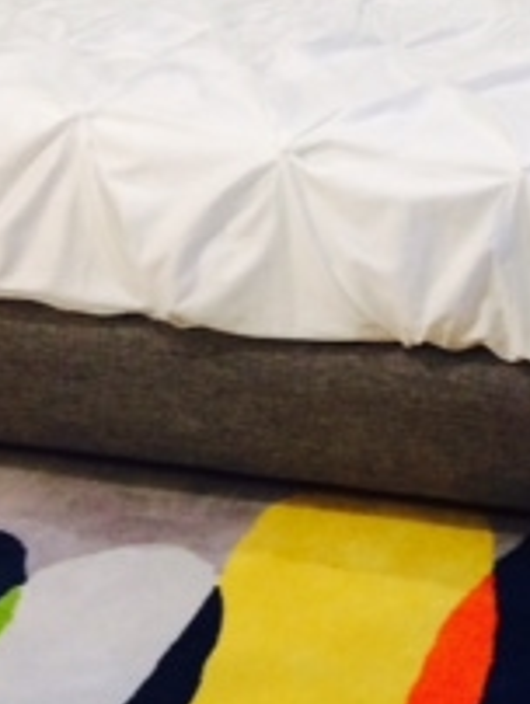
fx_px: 1935
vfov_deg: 18.3
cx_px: 628
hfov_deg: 15.1
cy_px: -349
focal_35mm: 95
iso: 160
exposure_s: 1/30
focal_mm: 4.12
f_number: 2.2
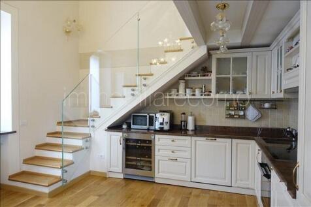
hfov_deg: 73.8
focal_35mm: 24
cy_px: 104
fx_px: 207
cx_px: 156
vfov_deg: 53.1
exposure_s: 1/30
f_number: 2
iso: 125
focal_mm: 8.8
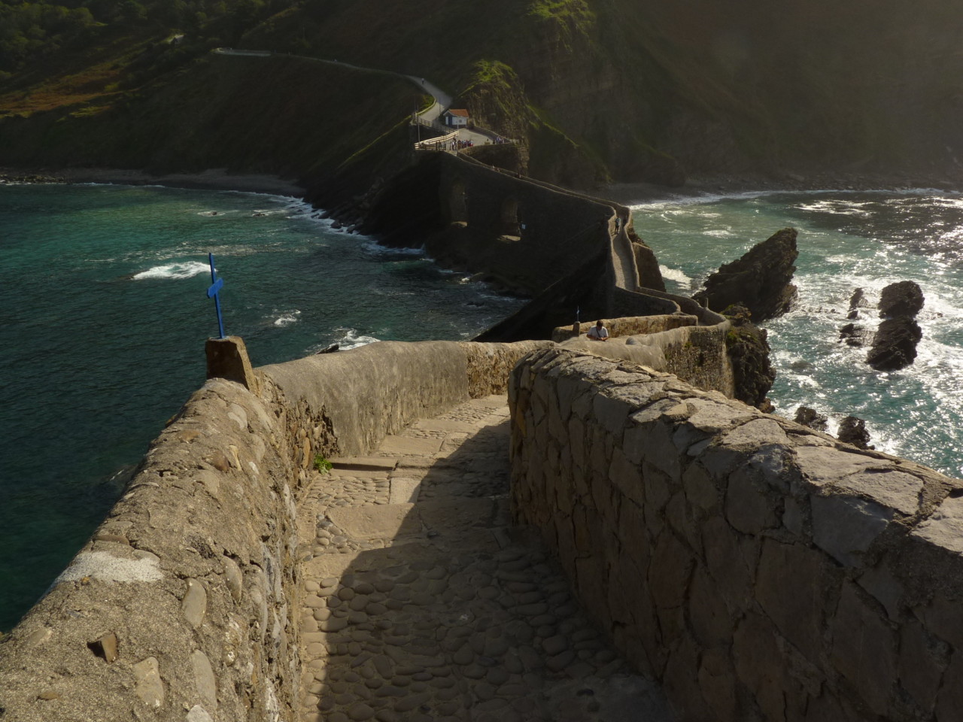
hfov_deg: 65.3
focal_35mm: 27
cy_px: 361
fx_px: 751
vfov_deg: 51.4
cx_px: 482
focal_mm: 4.8
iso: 80
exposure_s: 1/400
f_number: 5.6
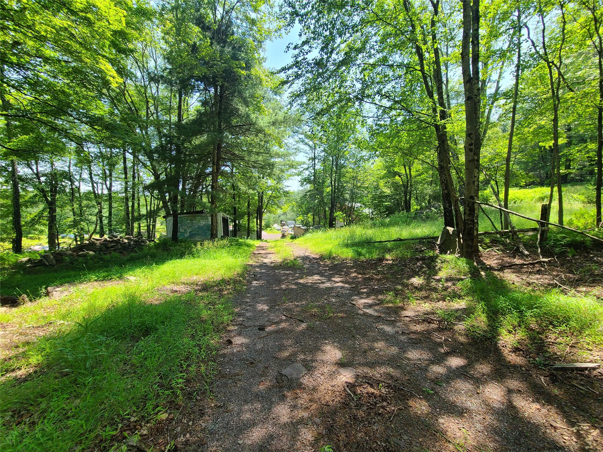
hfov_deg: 106.2
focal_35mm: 13
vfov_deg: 89.9
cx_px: 302
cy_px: 226
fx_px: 226
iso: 50
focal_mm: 2.2
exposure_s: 1/374
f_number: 2.2
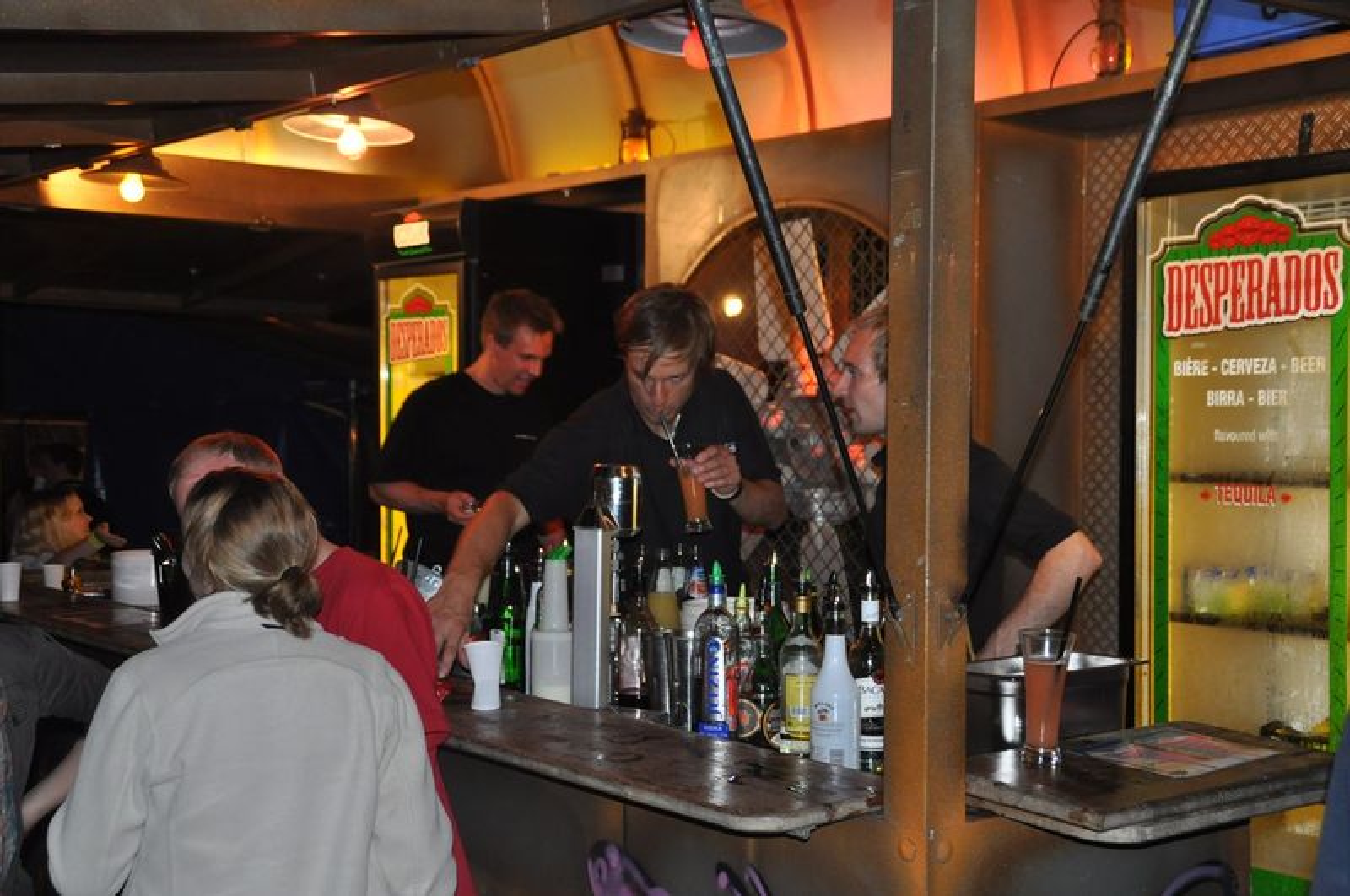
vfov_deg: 28.0
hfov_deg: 41.2
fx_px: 1797
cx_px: 675
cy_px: 448
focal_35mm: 48
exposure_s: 1/60
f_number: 4.2
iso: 800
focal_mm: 32
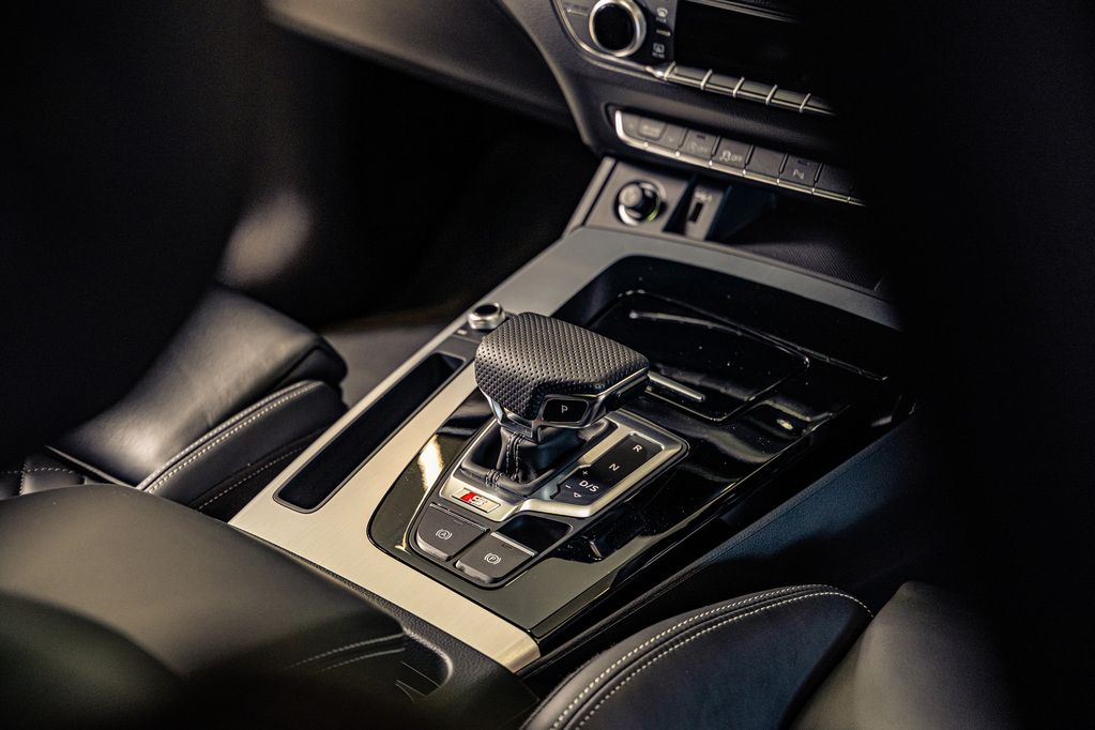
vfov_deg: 18.2
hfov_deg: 27.0
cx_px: 548
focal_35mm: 75
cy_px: 365
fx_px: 2281
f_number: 4
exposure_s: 1/125
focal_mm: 75
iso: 1600
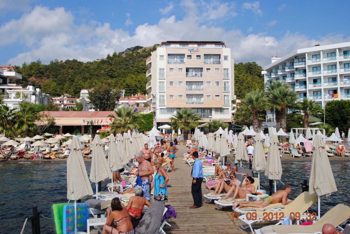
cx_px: 175
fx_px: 350
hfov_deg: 53.1
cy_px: 117
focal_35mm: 36
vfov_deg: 37.0
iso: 100
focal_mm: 24
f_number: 9
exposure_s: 1/320
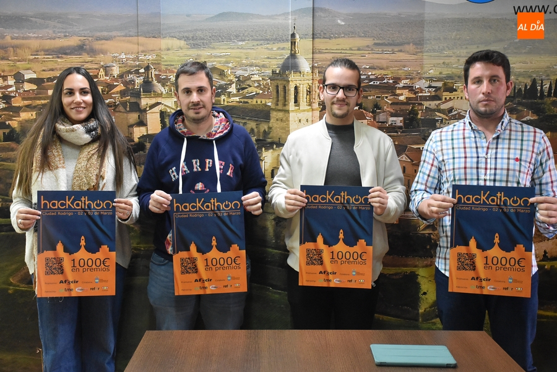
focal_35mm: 51
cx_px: 278
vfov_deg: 26.5
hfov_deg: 38.8
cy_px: 186
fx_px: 790
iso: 2800
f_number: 4.2
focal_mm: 34
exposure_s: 1/60
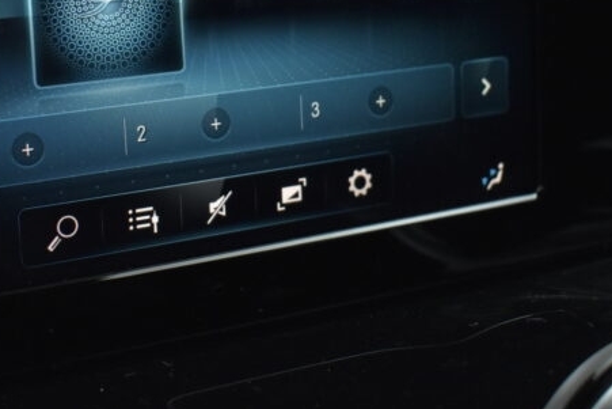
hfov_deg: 26.7
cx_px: 175
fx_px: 1275
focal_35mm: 75
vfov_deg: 18.0
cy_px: 65
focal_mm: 22
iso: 1600
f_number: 3.8
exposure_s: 1/125
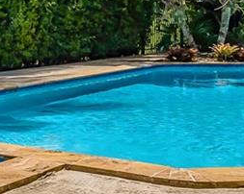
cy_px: 8
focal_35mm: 89
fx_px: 642
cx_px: -64
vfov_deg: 16.9
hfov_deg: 19.9
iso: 250
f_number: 8
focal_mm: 10
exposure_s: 1/1000
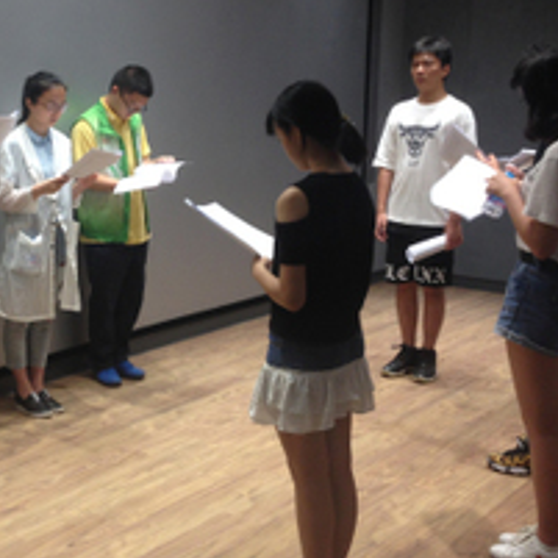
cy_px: 194
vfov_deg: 29.4
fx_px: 1058
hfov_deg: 29.1
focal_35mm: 58
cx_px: 144
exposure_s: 1/24
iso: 50
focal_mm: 4.12
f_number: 2.4
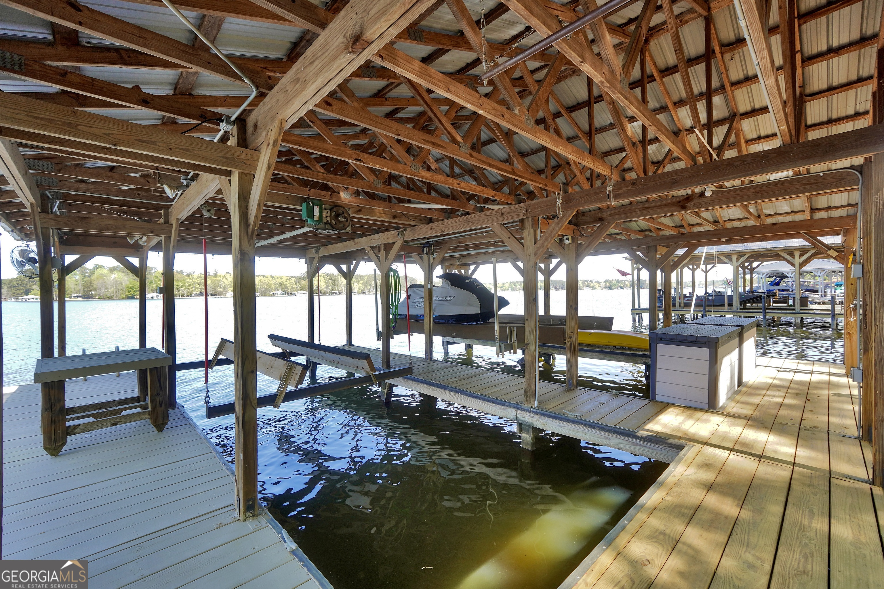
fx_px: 368
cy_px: 294
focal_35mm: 15
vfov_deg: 77.3
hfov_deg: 100.4
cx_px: 442
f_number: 4.5
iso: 100
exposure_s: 1/60
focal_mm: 10
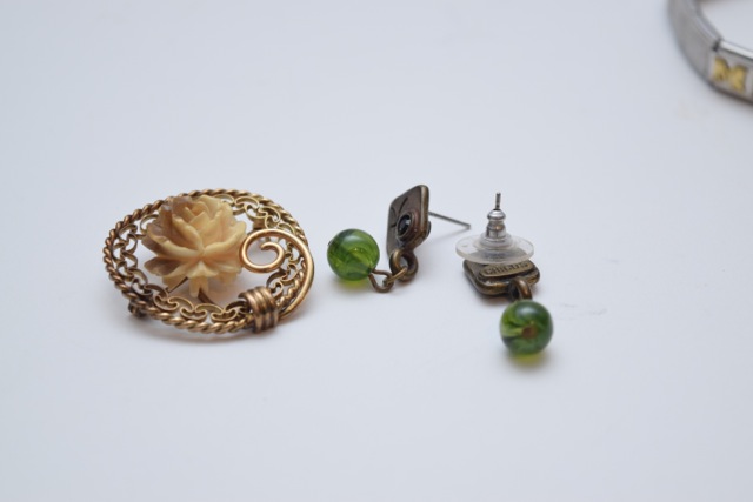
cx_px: 376
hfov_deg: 24.6
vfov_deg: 16.6
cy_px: 251
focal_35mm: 82
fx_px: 1726
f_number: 5.6
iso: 800
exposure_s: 1/125
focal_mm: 55
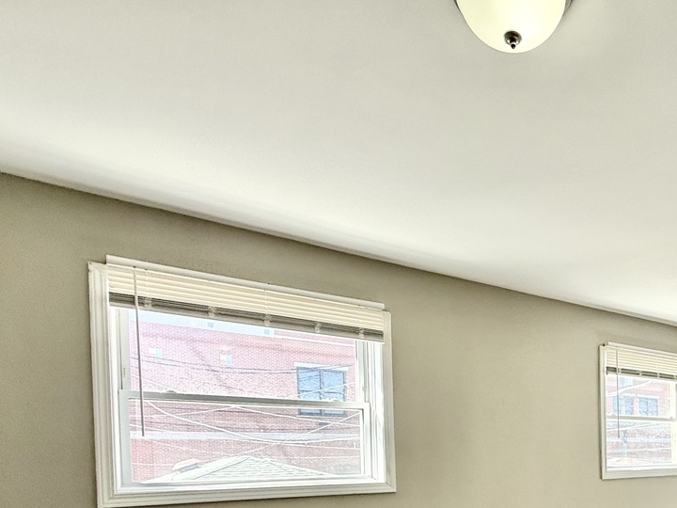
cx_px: 550
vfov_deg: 44.3
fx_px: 548
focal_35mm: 28
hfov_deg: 58.2
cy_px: 476
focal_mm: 2.22
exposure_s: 1/197
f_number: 2.2
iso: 64
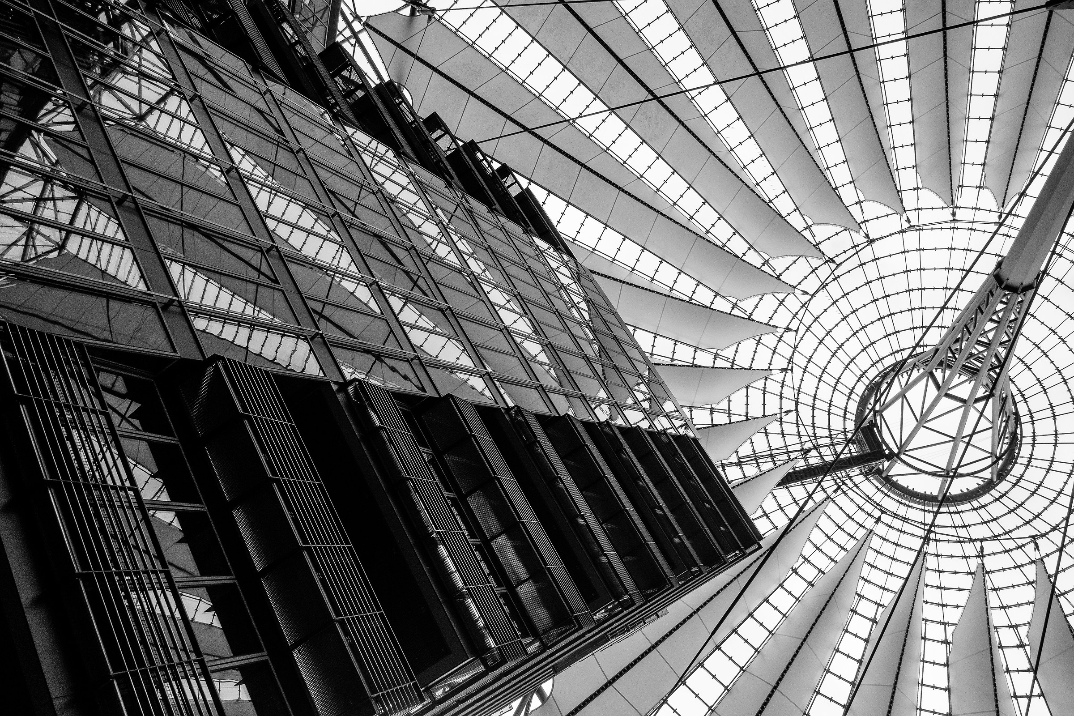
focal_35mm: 27
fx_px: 805
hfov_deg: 67.4
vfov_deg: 47.9
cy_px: 358
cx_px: 537
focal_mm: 18
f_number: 8
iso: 800
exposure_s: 1/220
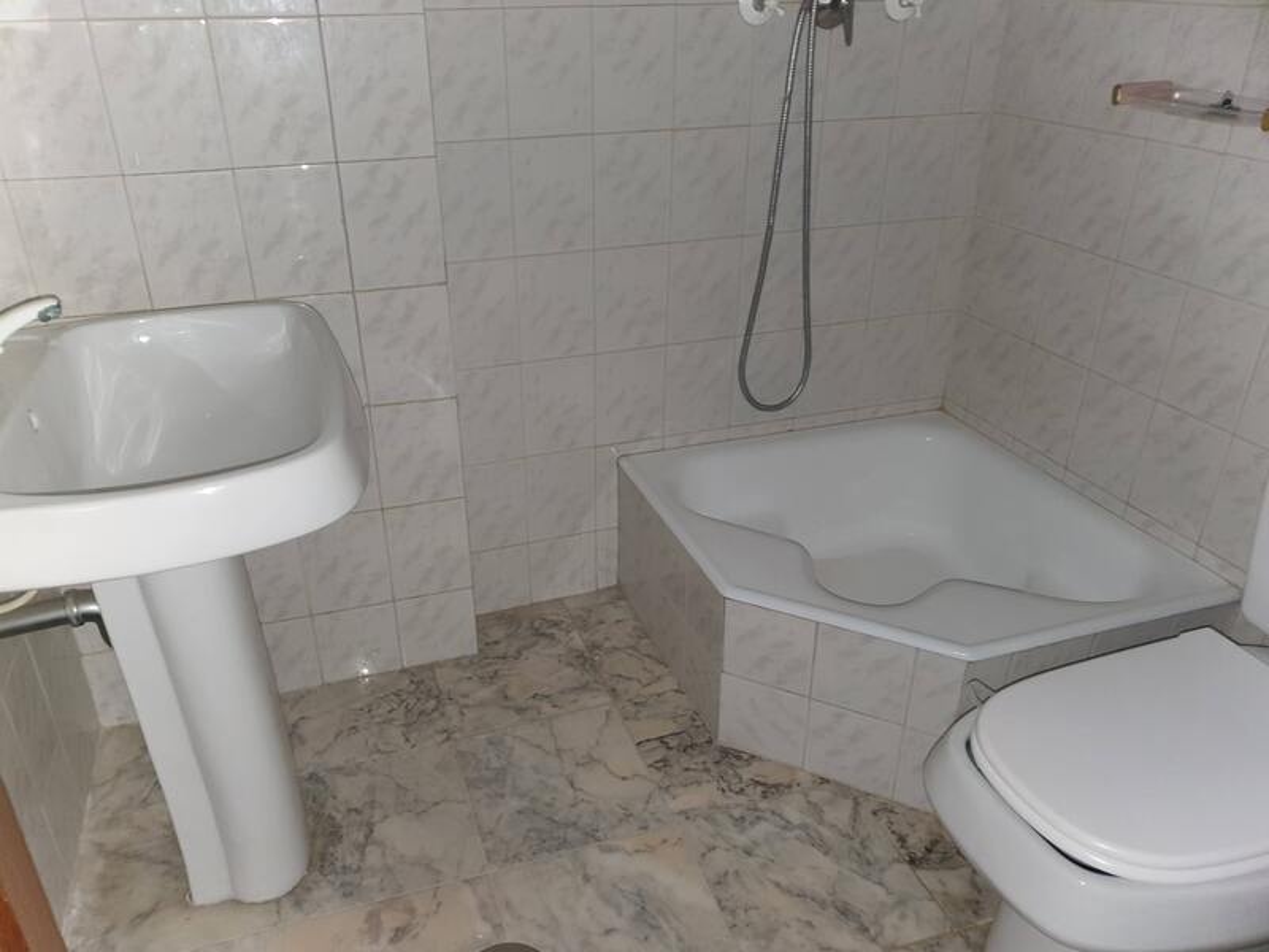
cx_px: 634
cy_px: 476
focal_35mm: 26
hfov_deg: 67.3
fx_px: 953
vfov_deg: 53.1
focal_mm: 4.32
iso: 80
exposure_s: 1/31
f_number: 1.5
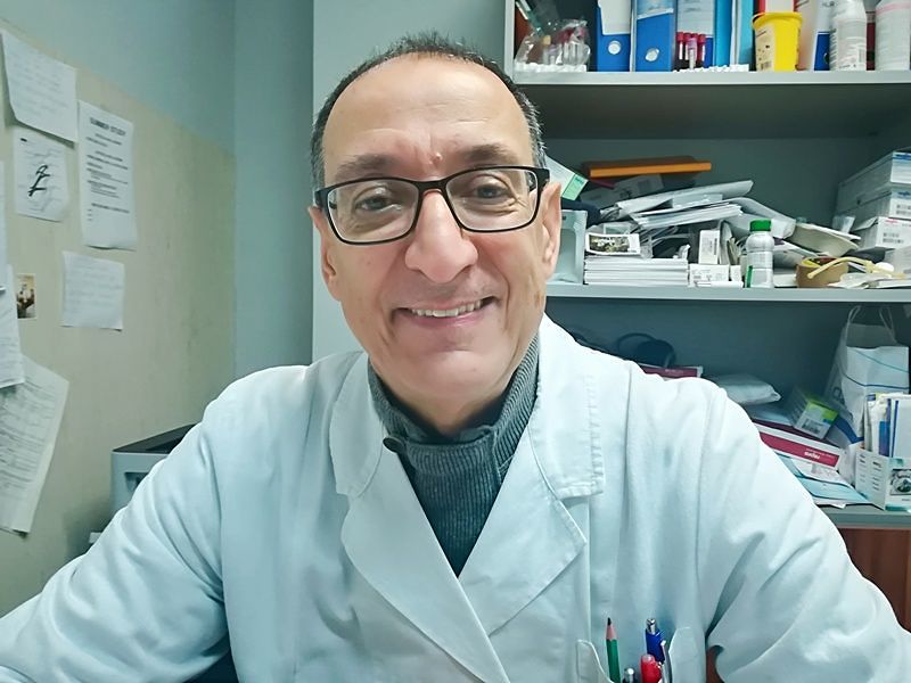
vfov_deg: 53.1
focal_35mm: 26
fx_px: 684
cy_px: 342
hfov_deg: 67.3
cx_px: 456
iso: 400
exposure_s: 1/33.3
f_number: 2.2
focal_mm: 3.83
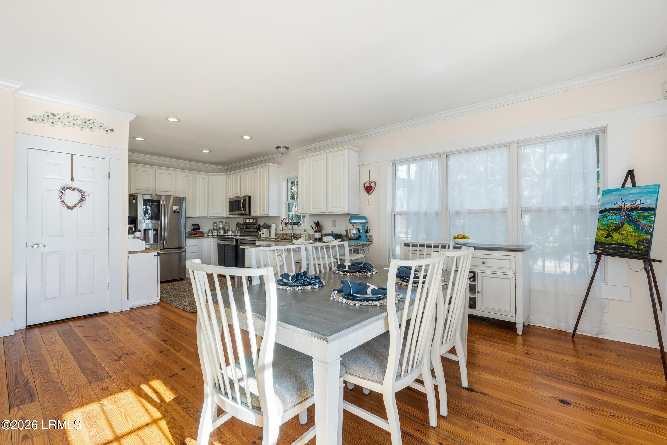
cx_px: 334
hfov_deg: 95.0
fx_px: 306
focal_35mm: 16
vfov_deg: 72.1
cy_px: 222
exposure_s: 1/800
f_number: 9
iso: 320
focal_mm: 16.5
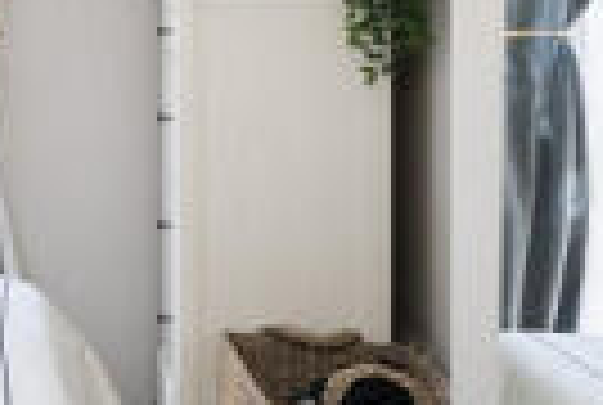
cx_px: -747
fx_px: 1309
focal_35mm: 78
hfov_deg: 16.2
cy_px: -7
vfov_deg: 17.2
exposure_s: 1/40
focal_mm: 16
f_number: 7.1
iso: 1000
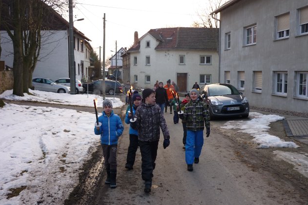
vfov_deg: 37.8
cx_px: 152
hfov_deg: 54.5
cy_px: 102
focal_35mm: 35
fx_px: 299
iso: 80
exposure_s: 1/100
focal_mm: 5.5
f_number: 2.8
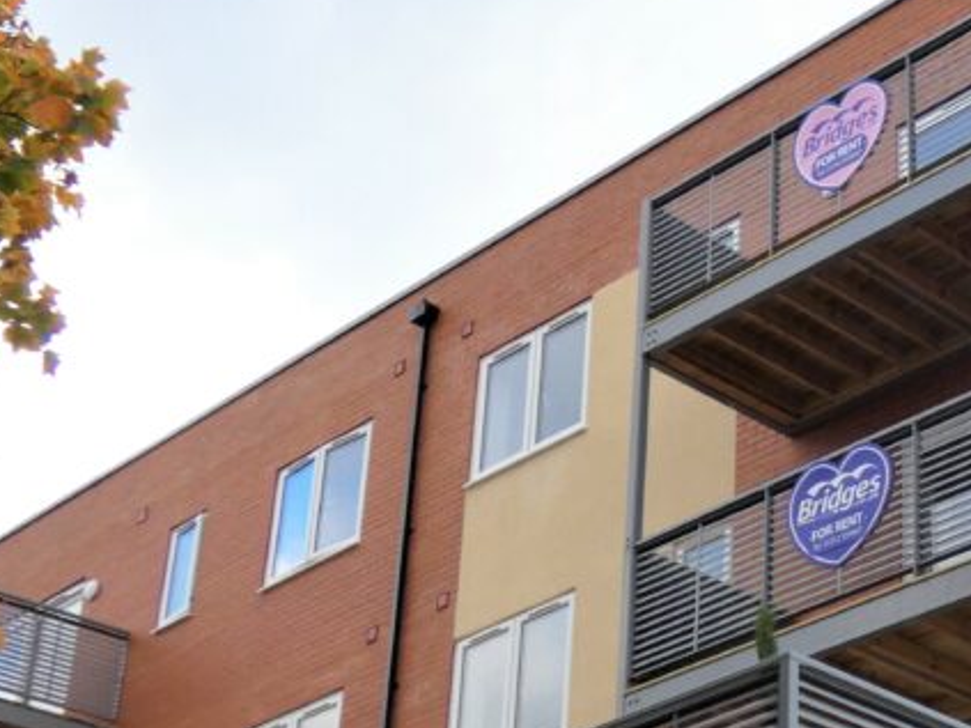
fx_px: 2103
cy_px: 553
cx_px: 976
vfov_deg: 19.5
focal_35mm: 75
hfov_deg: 24.8
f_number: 3.3
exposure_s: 1/320
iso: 125
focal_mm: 5.5
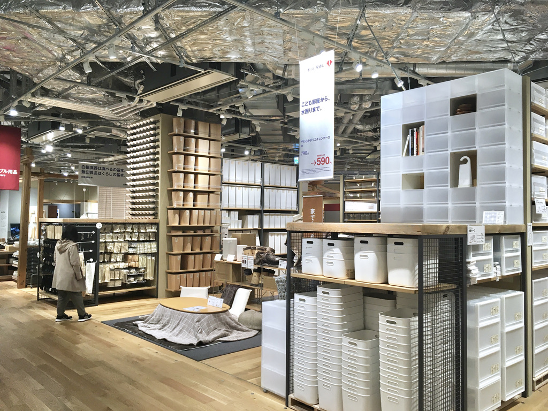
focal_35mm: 29
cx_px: 274
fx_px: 459
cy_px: 206
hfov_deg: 61.7
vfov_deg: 48.2
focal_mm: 4.15
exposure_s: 1/40
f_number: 2.2
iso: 25
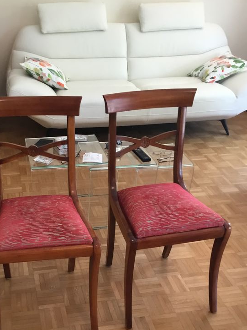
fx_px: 409
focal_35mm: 43
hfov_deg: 33.3
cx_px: 82
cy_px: 225
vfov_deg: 43.1
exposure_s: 1/33
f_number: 2.4
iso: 100
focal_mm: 3.3
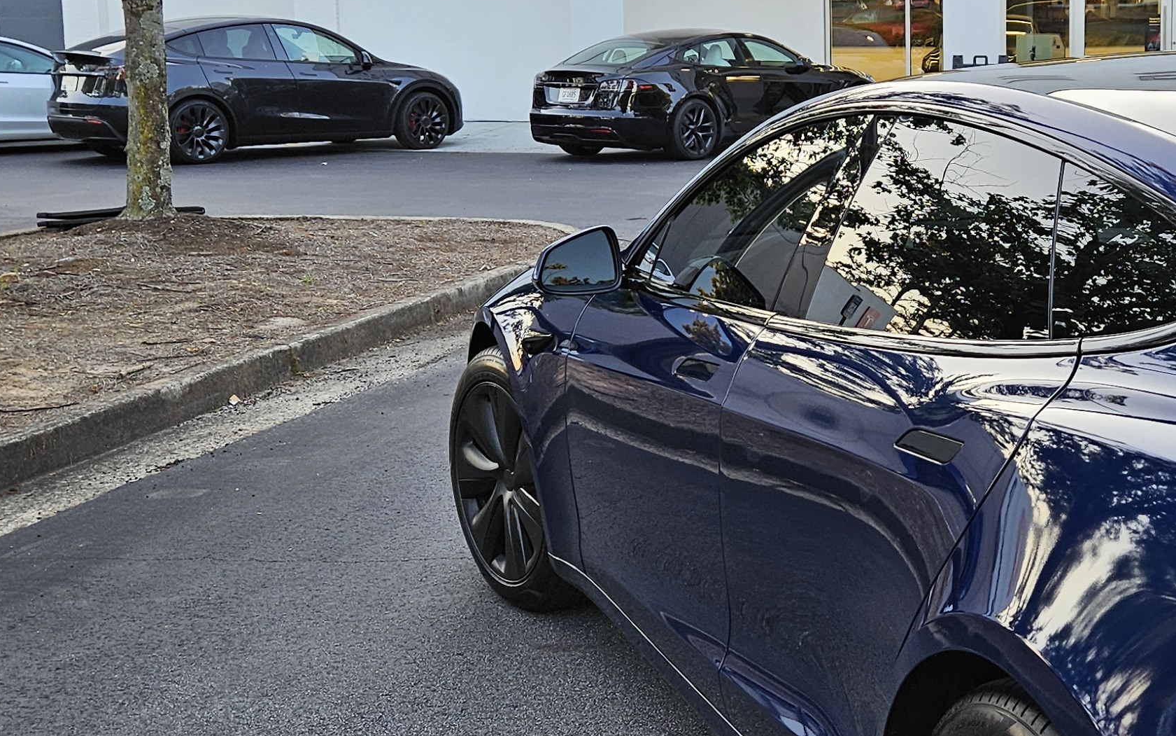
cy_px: 267
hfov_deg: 34.0
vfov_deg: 22.3
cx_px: 943
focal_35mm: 58
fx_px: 1859
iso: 32
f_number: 1.8
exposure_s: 1/120
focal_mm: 5.4
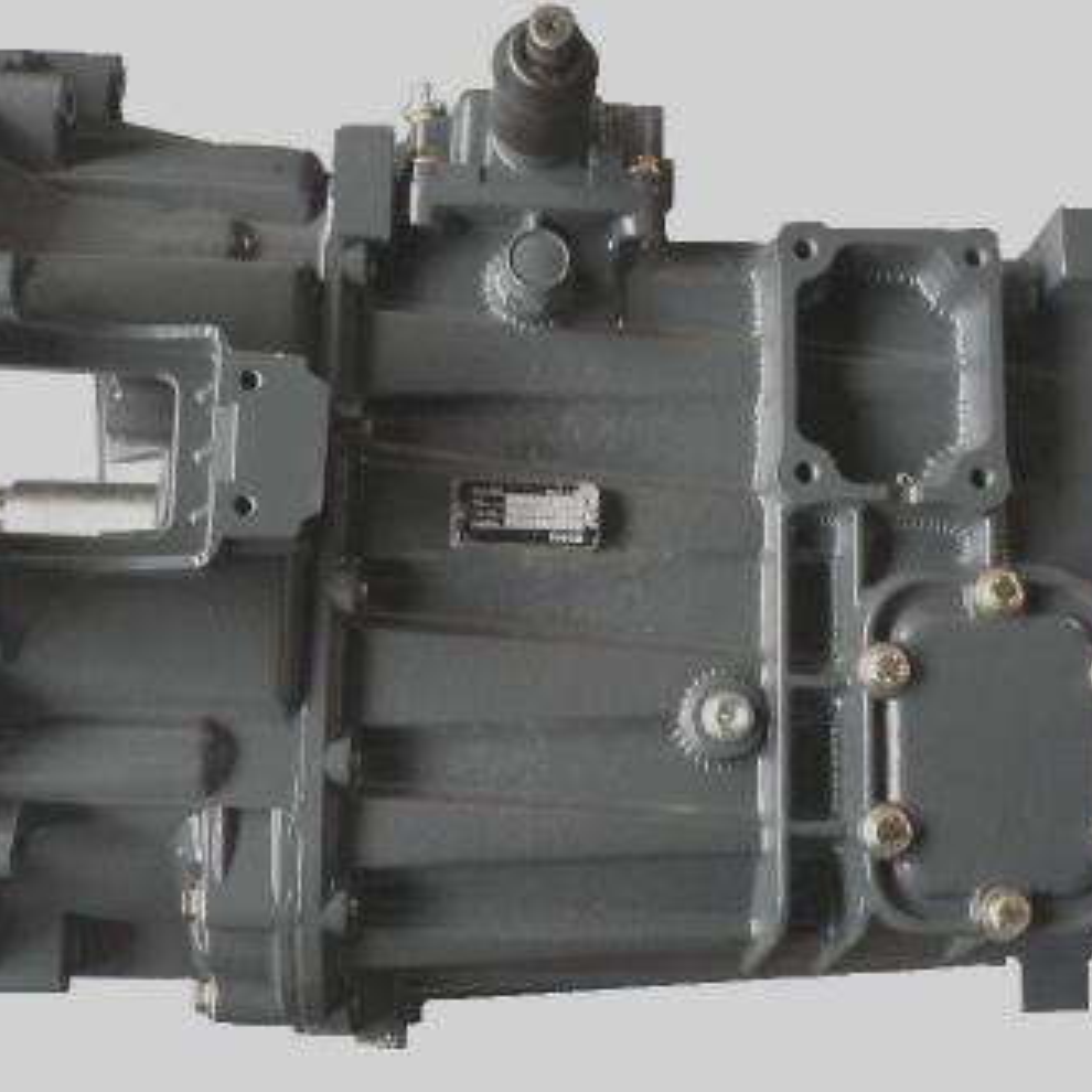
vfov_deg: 40.0
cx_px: 553
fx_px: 1499
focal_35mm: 42
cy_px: 553
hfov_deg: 40.0
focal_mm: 5.8
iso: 200
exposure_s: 1/8
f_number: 2.8
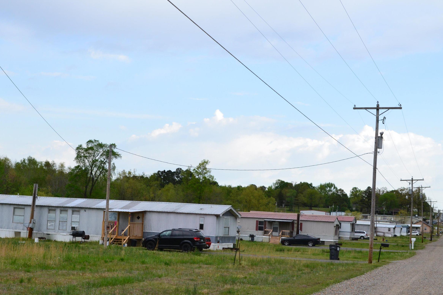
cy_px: 158
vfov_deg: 21.6
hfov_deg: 31.9
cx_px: 207
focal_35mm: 63
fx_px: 775
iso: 400
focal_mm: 32
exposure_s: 1/160
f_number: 9
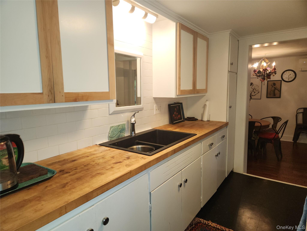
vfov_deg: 58.9
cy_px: 116
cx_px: 154
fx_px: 204
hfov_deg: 73.9
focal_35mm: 23
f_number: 1.8
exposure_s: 1/60
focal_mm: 5.4
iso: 64
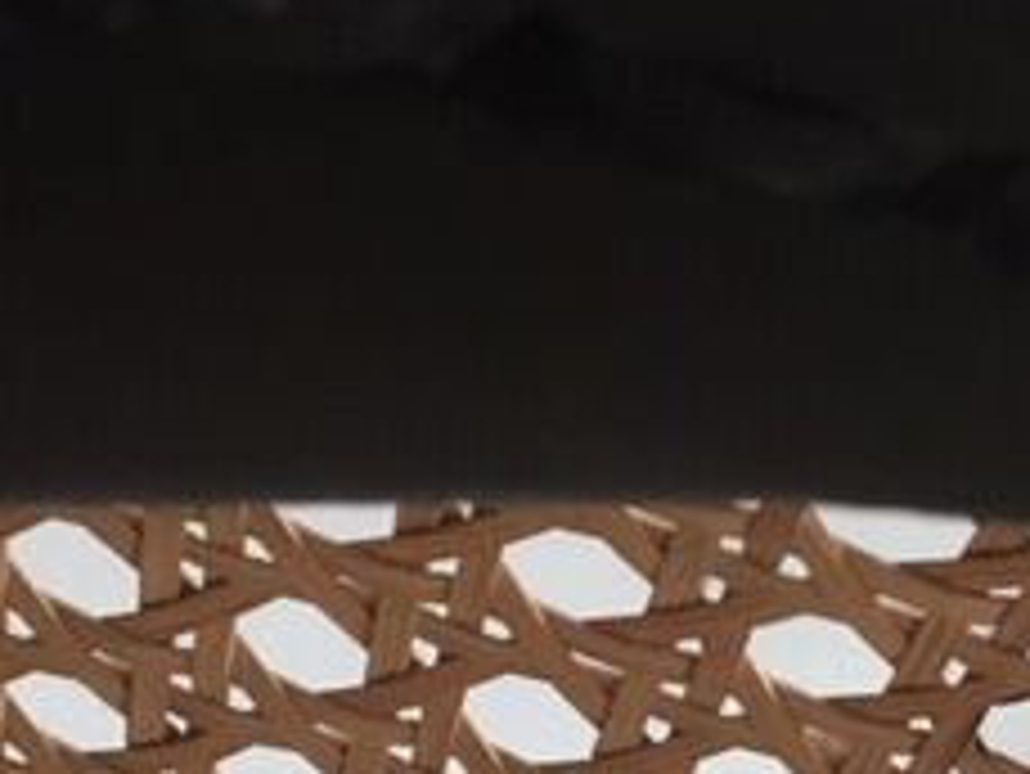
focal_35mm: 81
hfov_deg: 24.1
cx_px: 612
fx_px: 2411
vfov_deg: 17.1
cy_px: 1030
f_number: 2.2
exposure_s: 1/30
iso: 160
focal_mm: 4.15
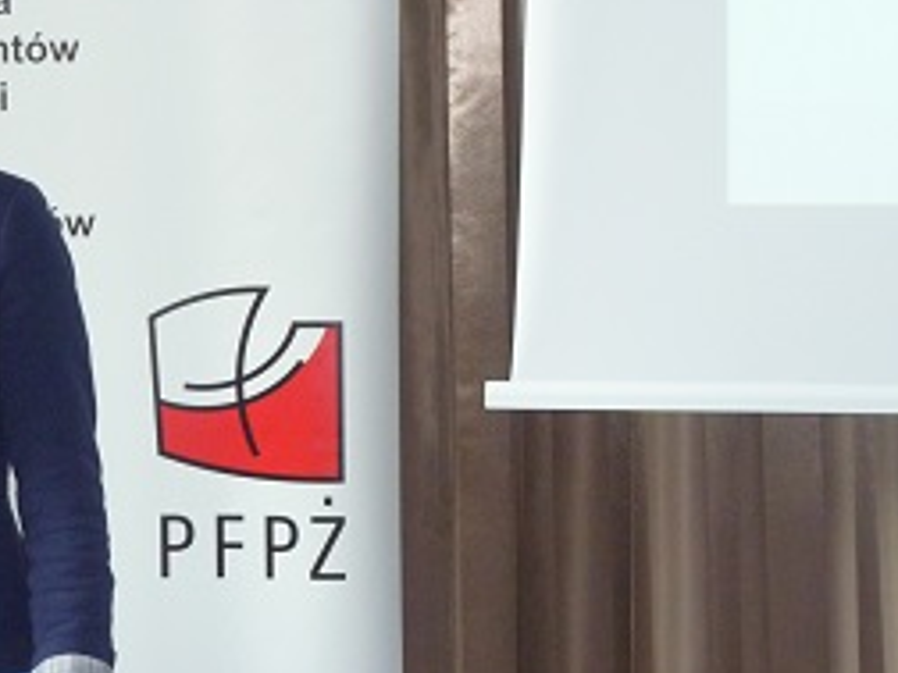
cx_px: 388
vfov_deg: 11.9
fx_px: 3217
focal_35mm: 124
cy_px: 167
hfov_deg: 15.9
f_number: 4.2
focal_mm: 12.8
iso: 400
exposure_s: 1/40
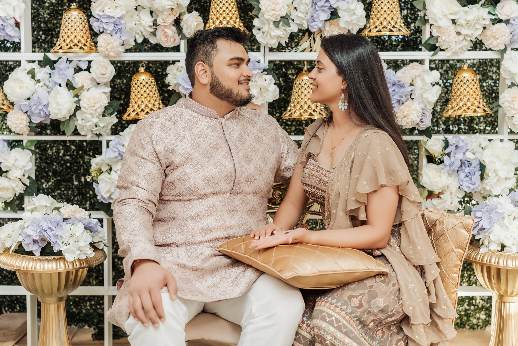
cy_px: 173
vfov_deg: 27.0
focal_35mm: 50
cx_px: 259
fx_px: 719
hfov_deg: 39.6
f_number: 2.2
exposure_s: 1/250
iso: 320
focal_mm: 50
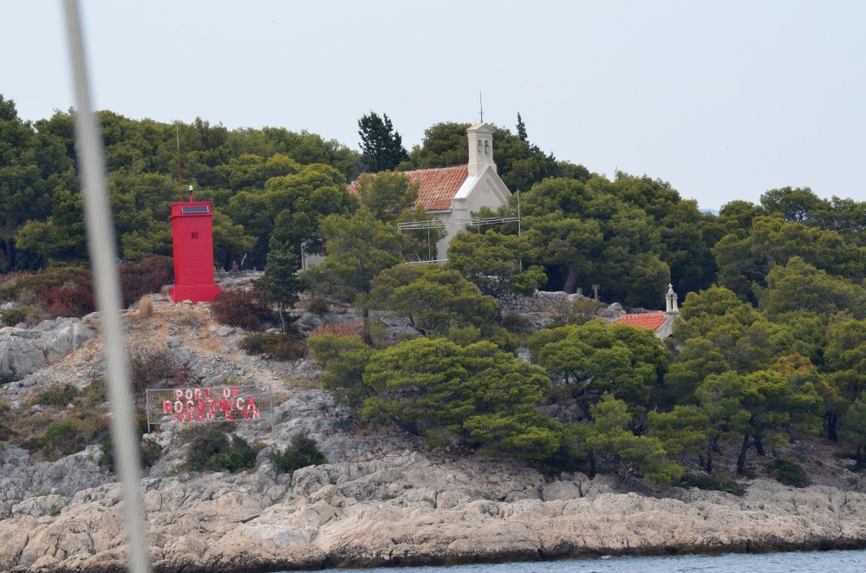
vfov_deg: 5.9
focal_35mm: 232
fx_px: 5580
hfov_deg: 8.9
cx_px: 433
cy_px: 286
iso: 1100
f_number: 36
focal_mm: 155
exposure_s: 1/60
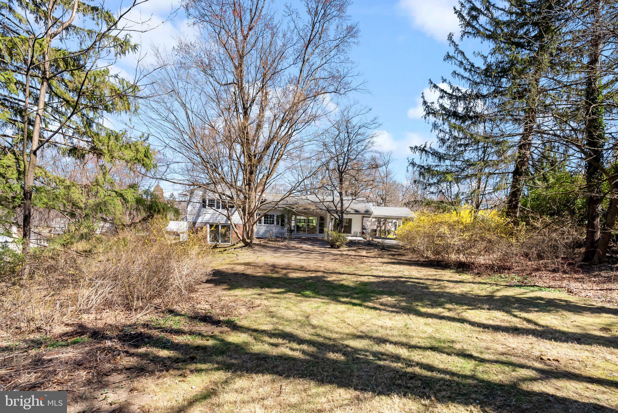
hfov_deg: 96.7
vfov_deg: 73.8
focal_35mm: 16
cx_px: 309
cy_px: 206
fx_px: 275
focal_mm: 16
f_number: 11
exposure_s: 1/500
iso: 640
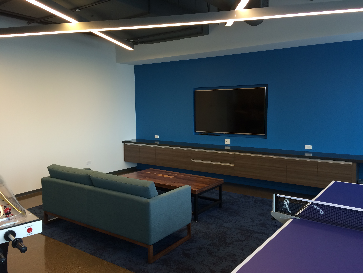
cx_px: 182
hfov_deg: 61.7
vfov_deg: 48.2
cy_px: 136
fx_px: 304
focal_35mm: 29
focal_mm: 4.15
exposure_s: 1/30
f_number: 2.2
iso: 64
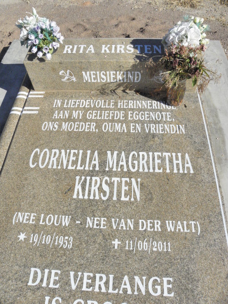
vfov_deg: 67.3
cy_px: 152
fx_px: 228
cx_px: 114
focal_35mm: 26
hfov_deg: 53.1
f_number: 6.3
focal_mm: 4.6
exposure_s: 1/1250
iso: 200
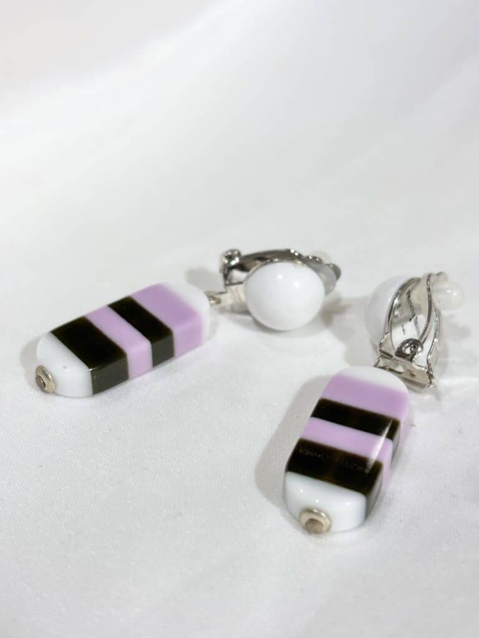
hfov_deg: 28.0
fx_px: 959
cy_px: 319
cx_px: 240
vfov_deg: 36.8
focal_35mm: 52
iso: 32
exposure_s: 1/191
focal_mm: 5.96
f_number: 1.6
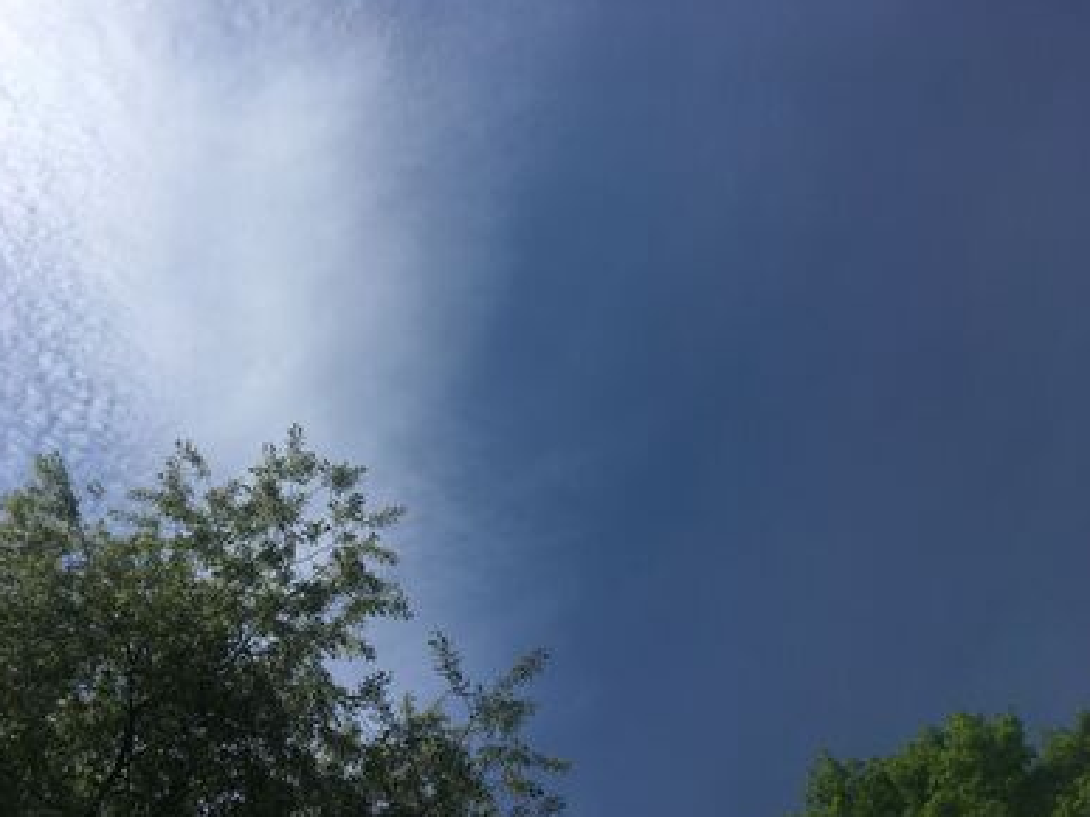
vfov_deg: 46.8
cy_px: 414
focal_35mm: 30
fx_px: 944
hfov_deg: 60.0
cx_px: 535
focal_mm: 4.15
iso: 25
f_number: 2.2
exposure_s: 1/4808
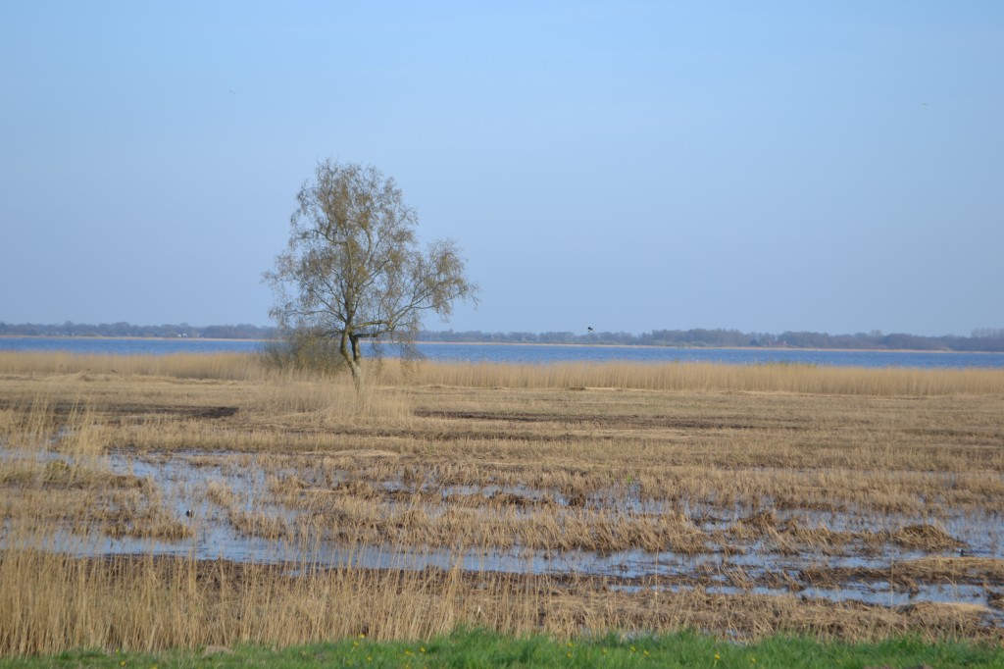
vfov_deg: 16.5
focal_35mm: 82
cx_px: 502
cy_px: 334
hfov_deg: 24.6
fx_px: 2300
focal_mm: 55
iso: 100
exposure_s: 1/160
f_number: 6.3
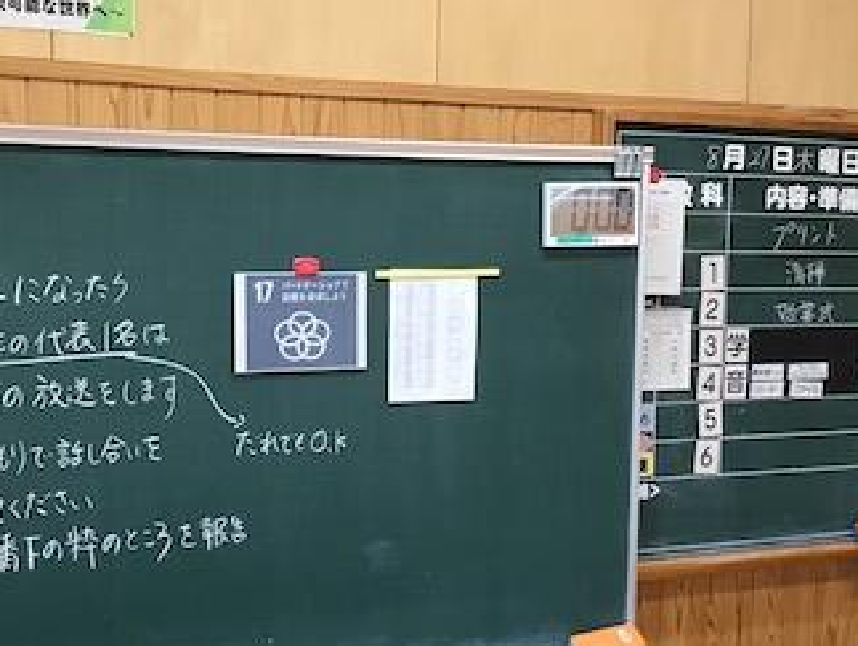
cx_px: 295
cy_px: 327
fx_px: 1141
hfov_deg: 40.7
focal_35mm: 46
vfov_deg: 31.6
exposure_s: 1/30
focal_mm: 3.3
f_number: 2.4
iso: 40
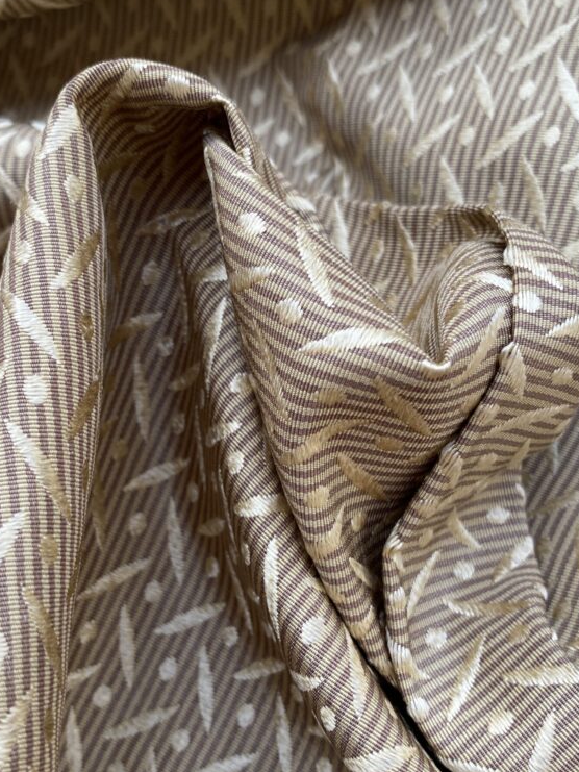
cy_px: 464
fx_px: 803
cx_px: 236
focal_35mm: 36
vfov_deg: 51.0
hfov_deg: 39.5
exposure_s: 1/122
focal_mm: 4.25
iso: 64
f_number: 1.8
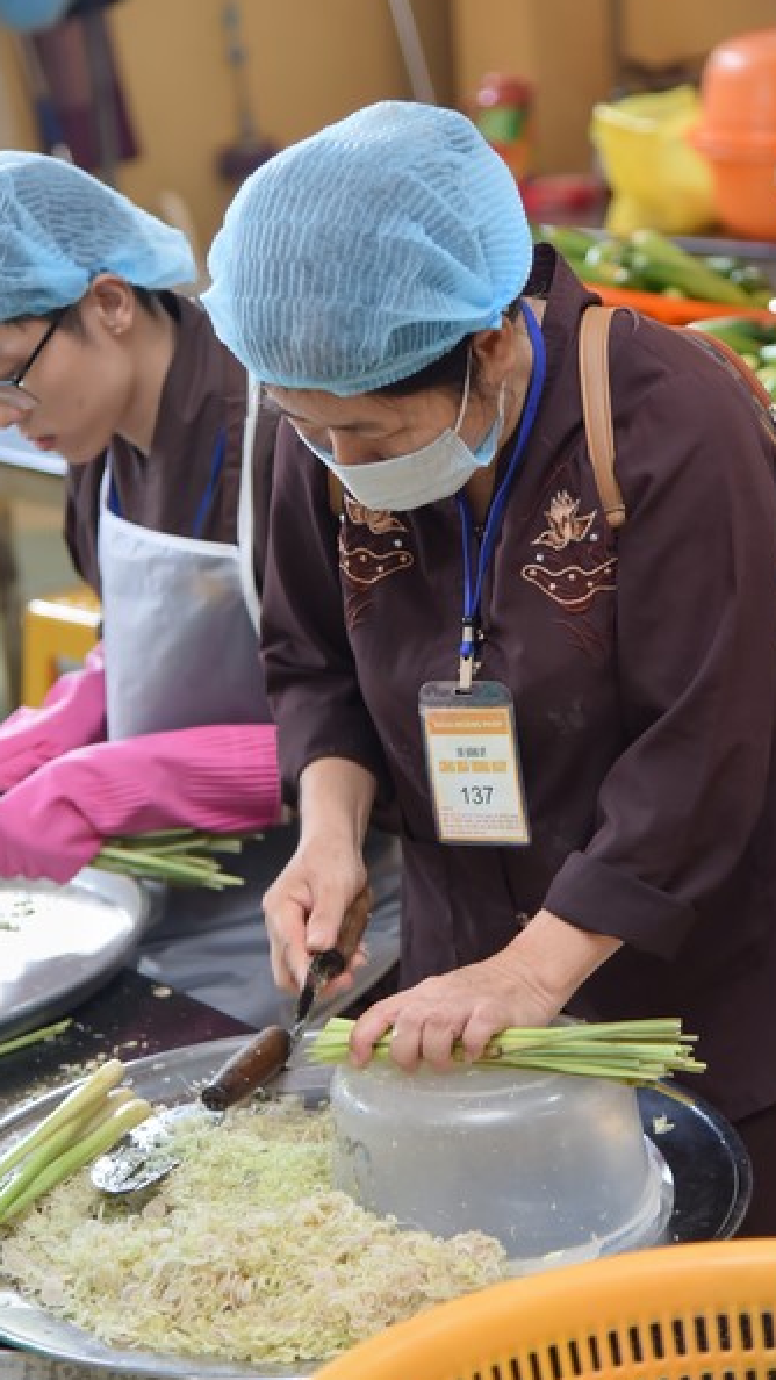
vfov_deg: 22.7
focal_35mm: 94
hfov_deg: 12.9
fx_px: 3440
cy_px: 644
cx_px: 307
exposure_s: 1/100
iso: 800
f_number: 4
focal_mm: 82
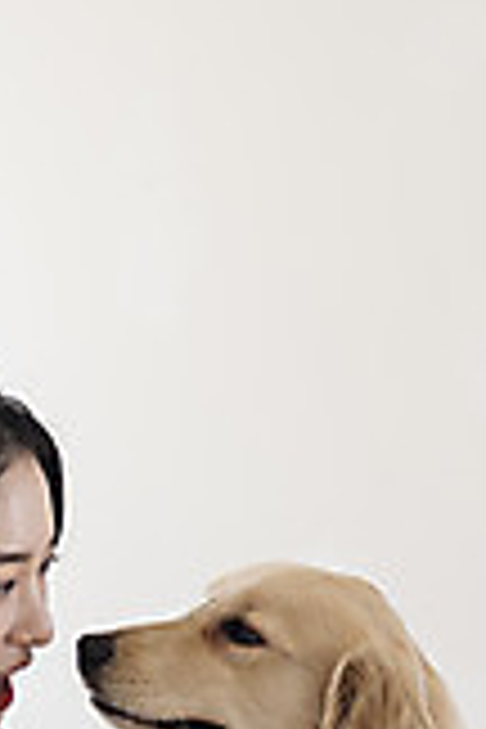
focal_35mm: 111
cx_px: 34
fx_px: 2248
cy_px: 558
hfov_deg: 12.2
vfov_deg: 18.3
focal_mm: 30
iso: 250
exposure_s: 1/400
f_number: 2
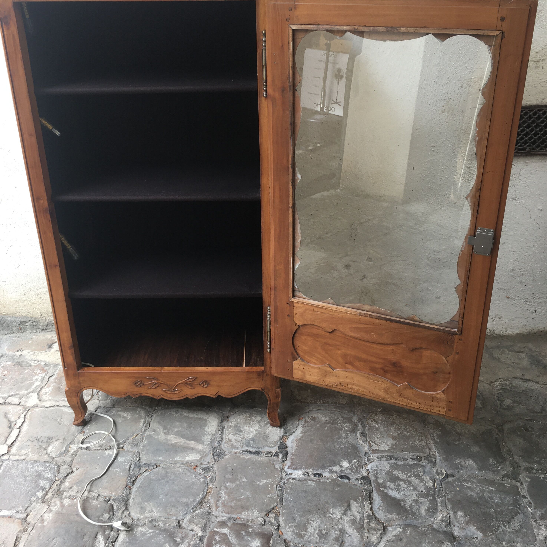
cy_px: 236
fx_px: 626
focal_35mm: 35
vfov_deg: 47.1
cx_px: 271
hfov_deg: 47.2
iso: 25
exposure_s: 1/50
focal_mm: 4.15
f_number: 2.2
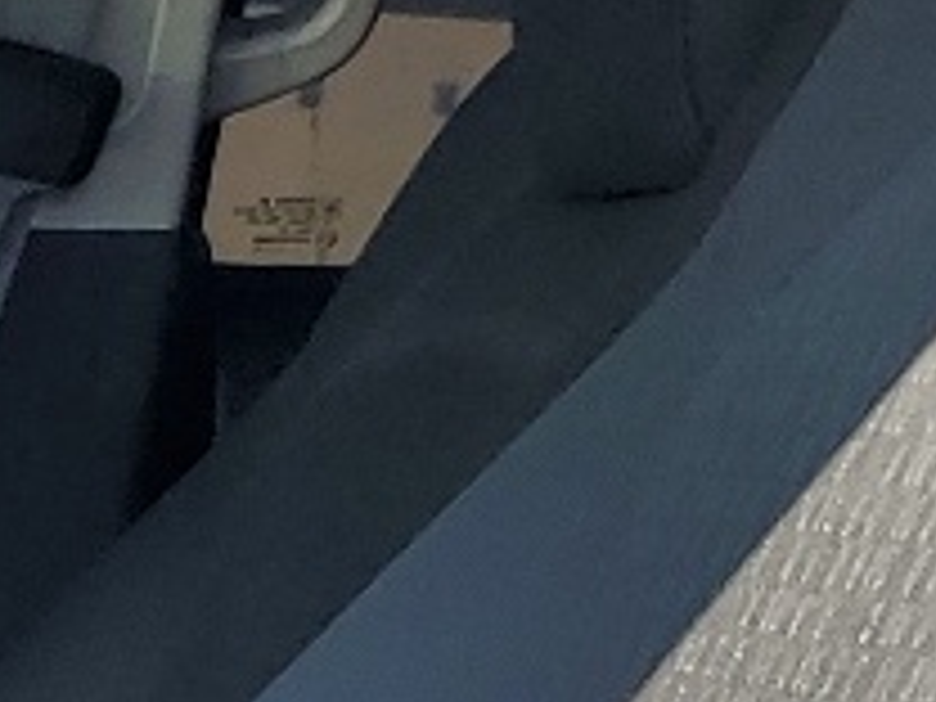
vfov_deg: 7.0
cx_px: -1566
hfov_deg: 8.7
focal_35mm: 200
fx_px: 5408
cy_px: 1606
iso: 50
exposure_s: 1/588
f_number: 1.5
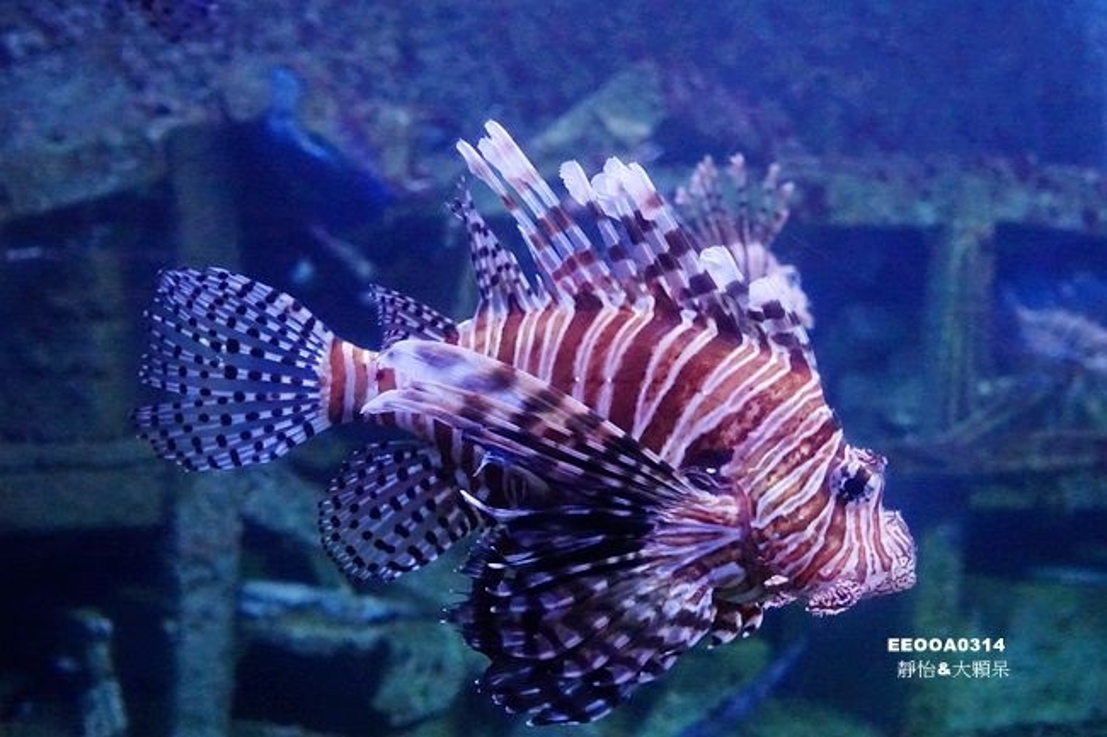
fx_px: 1445
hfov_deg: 41.9
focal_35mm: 47
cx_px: 554
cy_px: 368
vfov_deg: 28.6
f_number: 2.8
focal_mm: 17.06
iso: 6400
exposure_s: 1/100
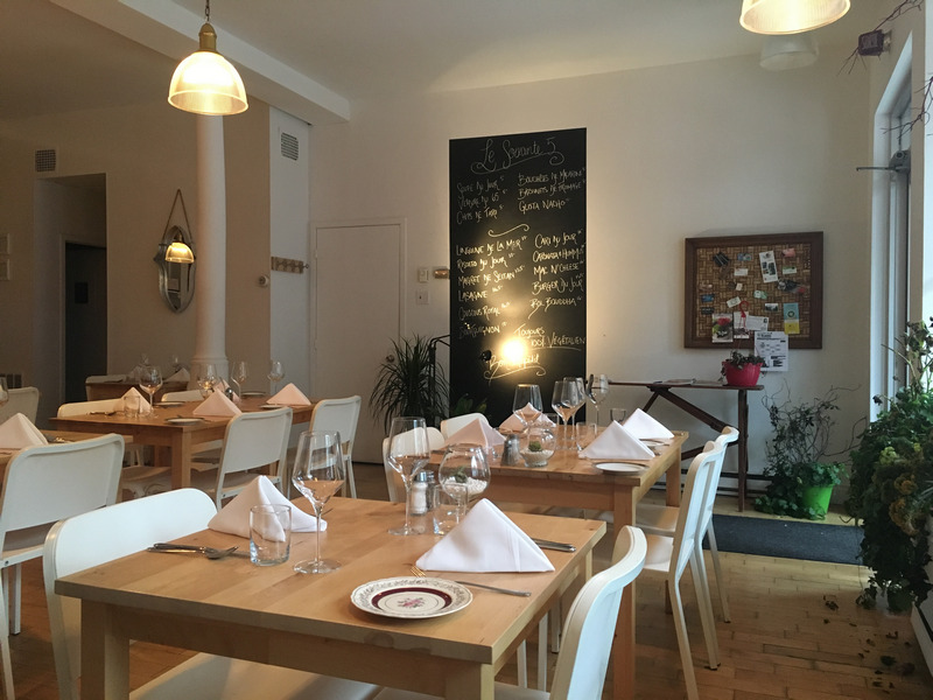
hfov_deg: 61.7
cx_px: 466
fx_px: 782
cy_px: 350
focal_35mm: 29
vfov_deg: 48.2
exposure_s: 1/20
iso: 200
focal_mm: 4.15
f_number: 2.2
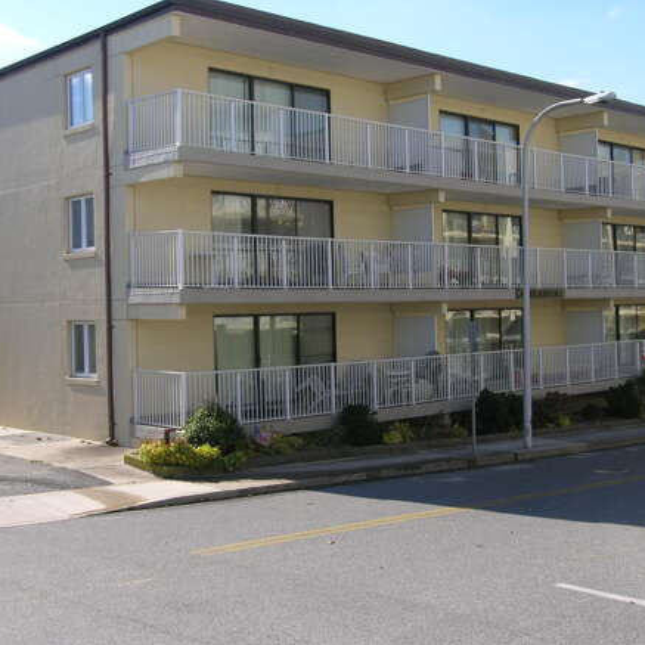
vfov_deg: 36.0
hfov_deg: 36.1
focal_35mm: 47
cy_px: 295
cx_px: 339
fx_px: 991
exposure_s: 1/156
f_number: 5.9
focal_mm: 8.7
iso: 50
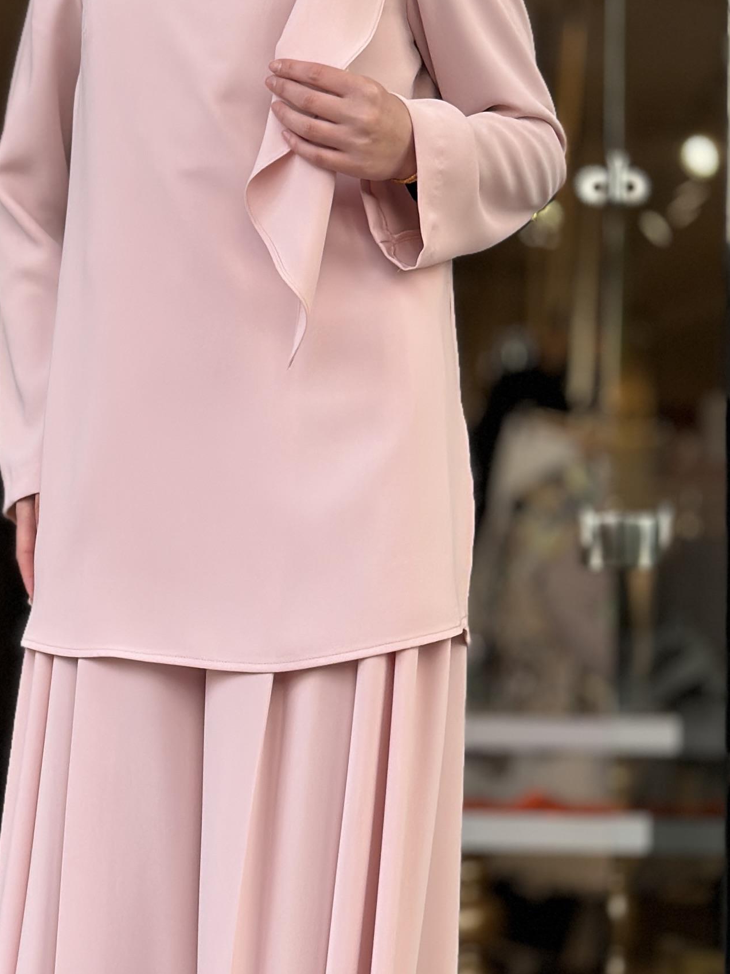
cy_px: 500
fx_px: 3206
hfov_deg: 12.9
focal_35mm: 114
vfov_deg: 17.3
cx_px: 166
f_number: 1.78
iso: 80
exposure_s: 1/623
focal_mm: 6.86
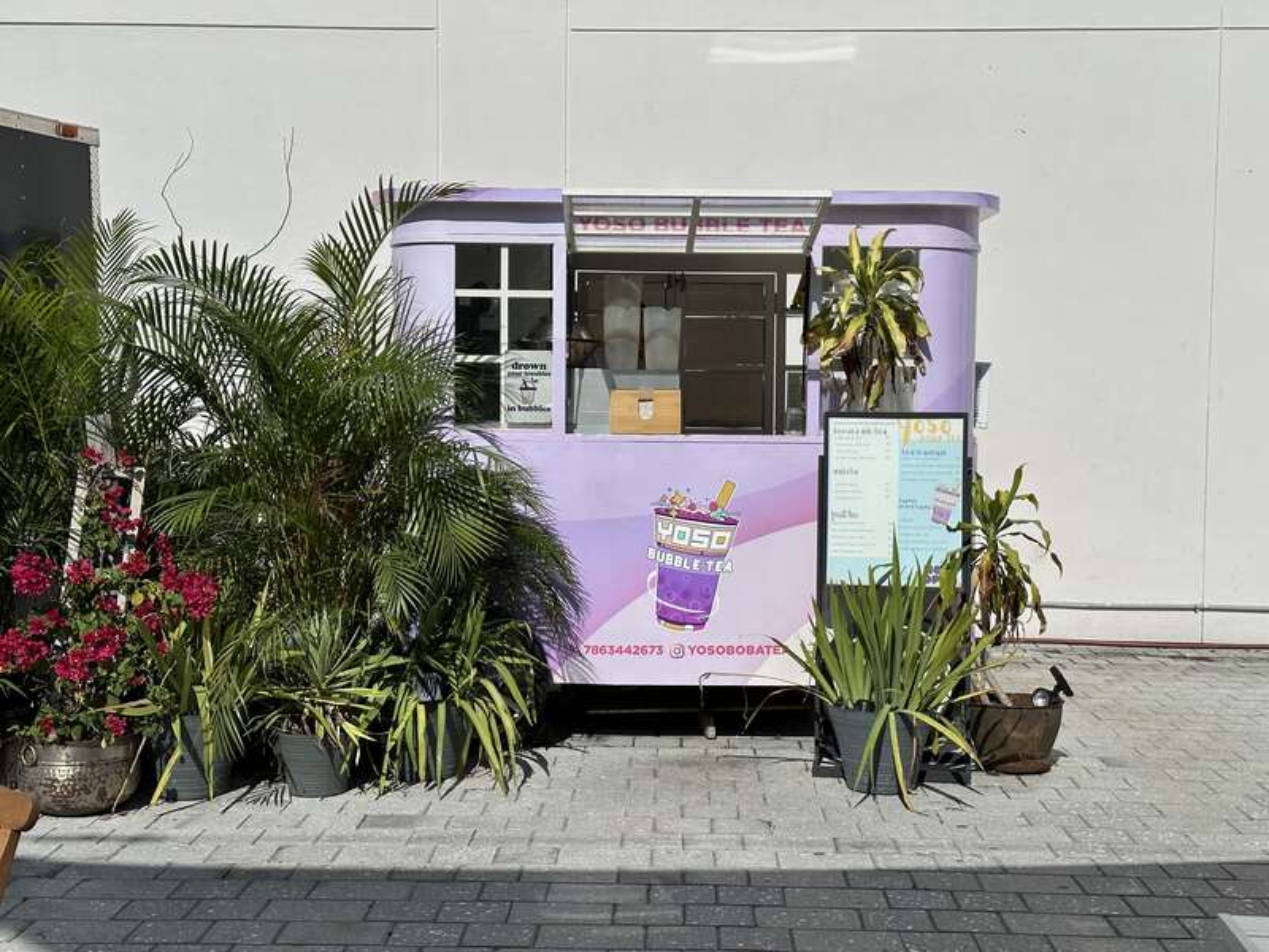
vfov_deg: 30.3
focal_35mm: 48
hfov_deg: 39.7
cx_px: 634
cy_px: 476
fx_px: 1760
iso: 64
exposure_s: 1/13699
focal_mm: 6.86
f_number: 1.78
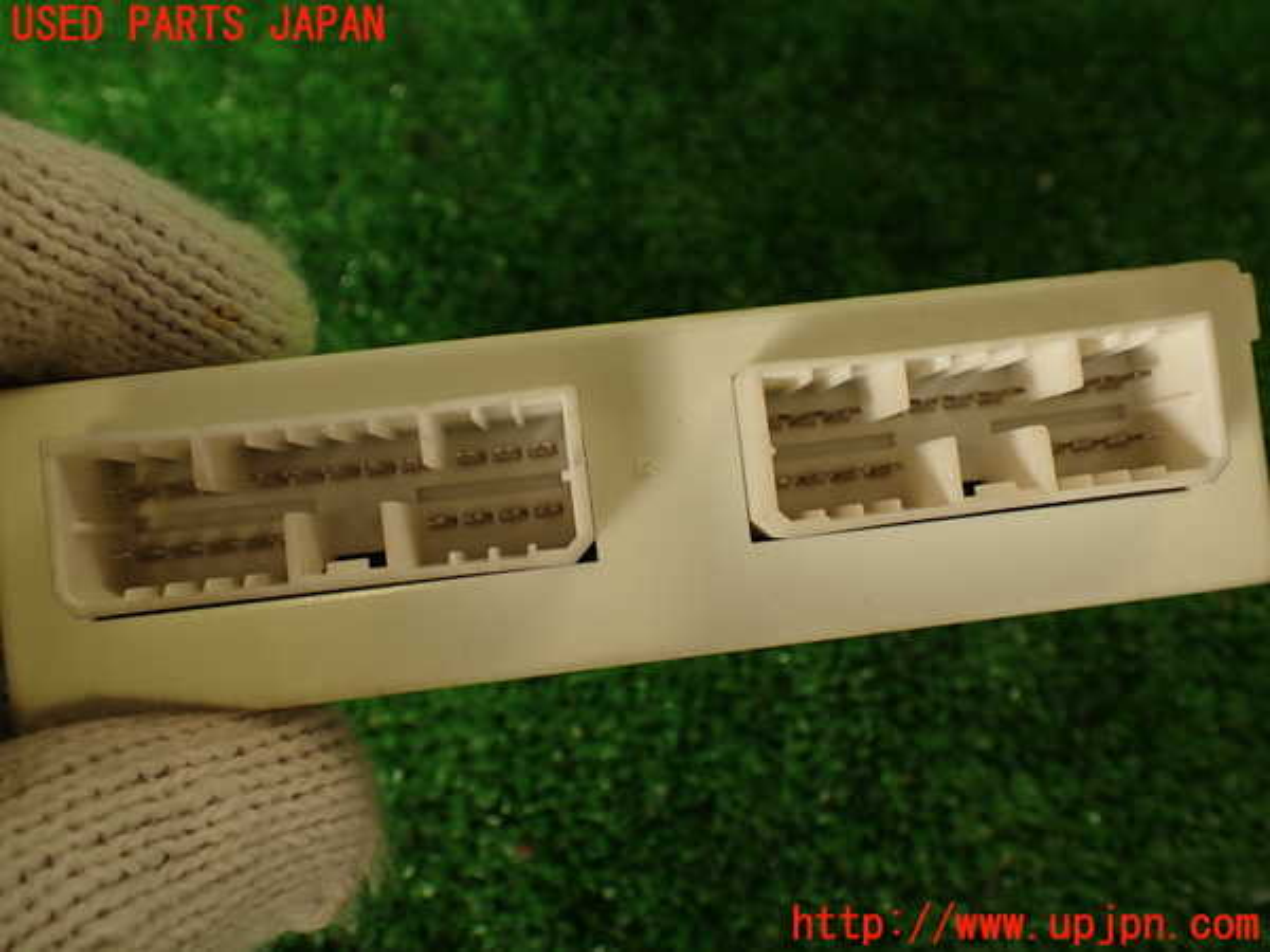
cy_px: 476
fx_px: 1174
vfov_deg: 44.2
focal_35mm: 32
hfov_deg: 56.8
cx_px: 635
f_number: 2.4
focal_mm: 5.79
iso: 100
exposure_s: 1/60
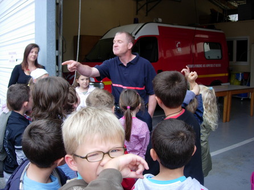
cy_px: 95
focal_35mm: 38
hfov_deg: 49.0
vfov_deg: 37.7
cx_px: 127
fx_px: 279
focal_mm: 7.8
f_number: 2.8
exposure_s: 1/256
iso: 64
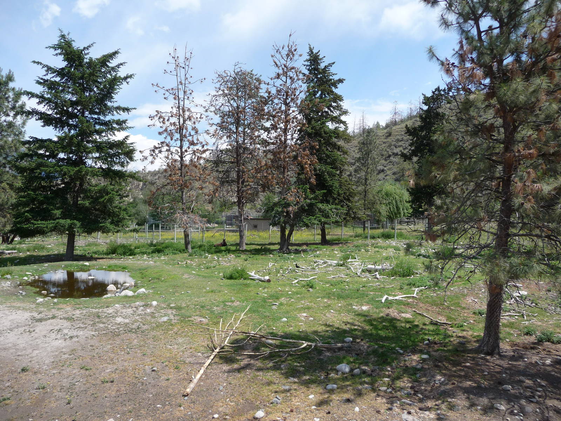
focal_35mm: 28
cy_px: 210
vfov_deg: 49.7
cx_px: 280
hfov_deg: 63.4
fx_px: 454
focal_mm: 4.7
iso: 100
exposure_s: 1/800
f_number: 3.3
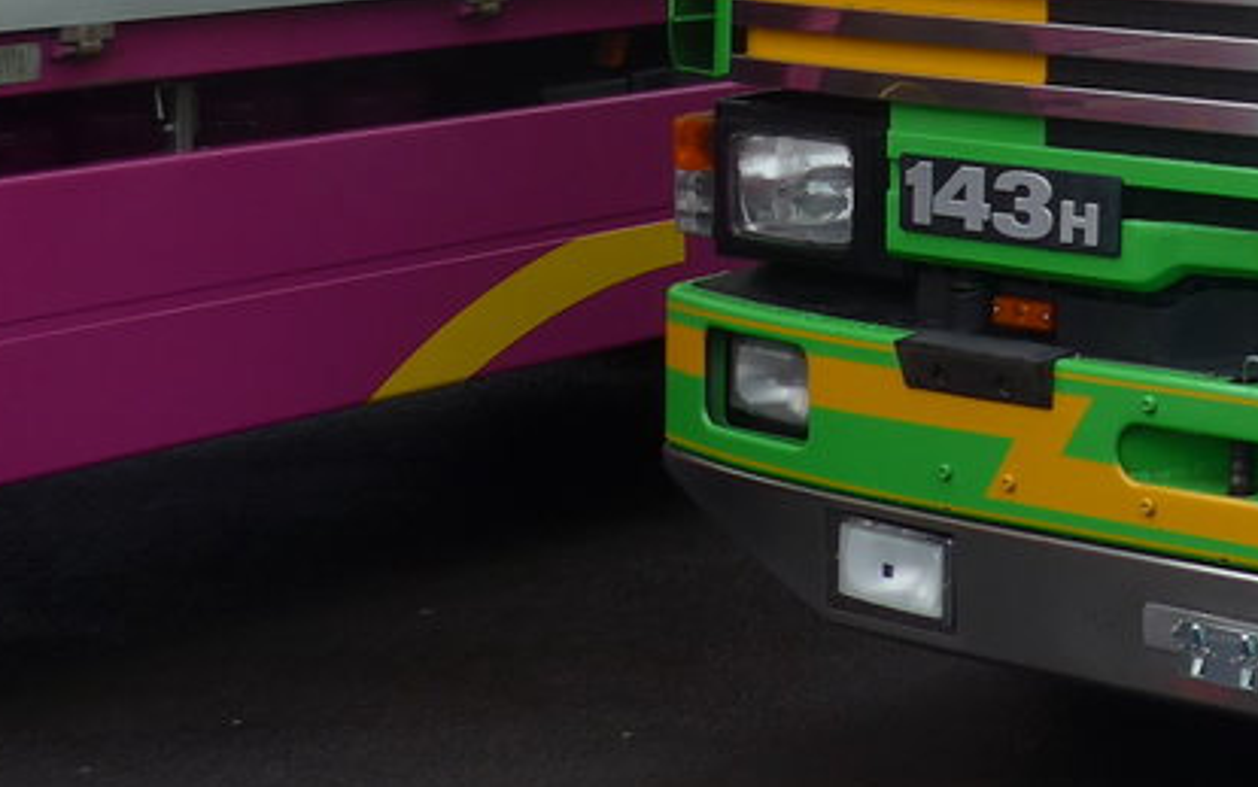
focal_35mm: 89
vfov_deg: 13.9
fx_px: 3052
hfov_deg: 21.1
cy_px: -334
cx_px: 1632
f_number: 2.8
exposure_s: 1/400
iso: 80
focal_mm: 6
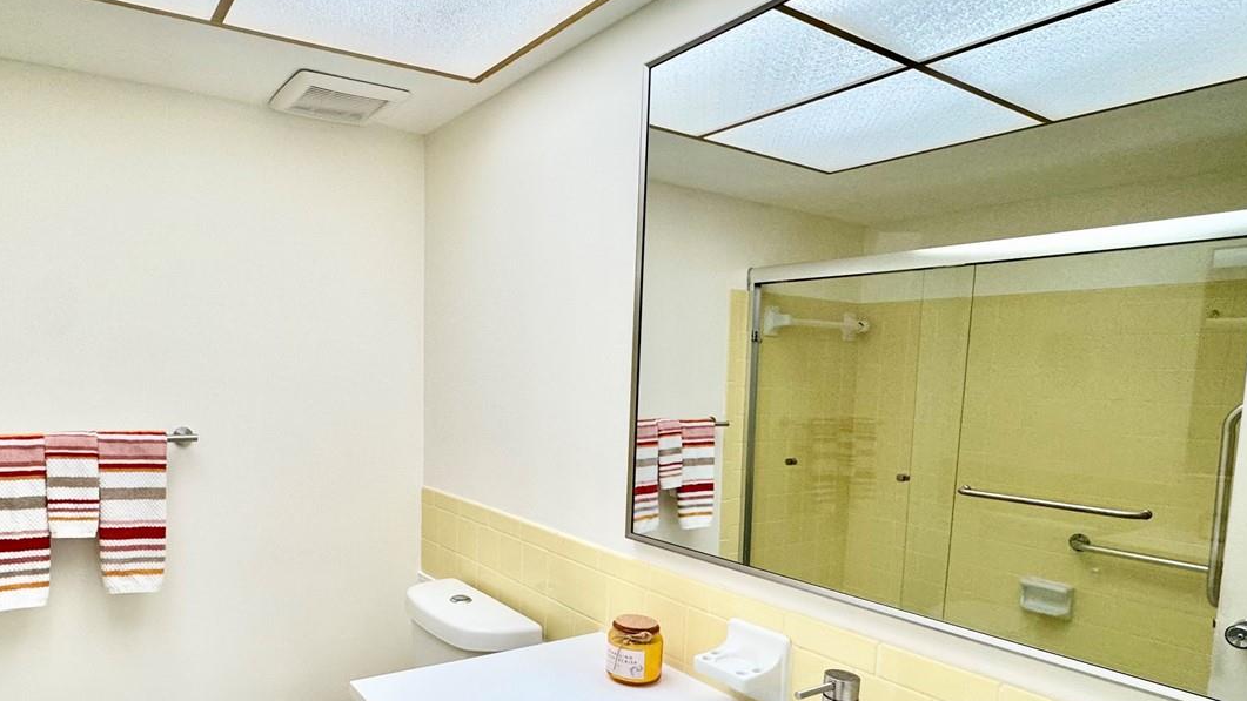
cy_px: 457
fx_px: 761
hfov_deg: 77.5
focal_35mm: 23
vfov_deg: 48.8
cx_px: 482
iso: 160
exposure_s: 1/120
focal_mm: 2.22
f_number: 2.2
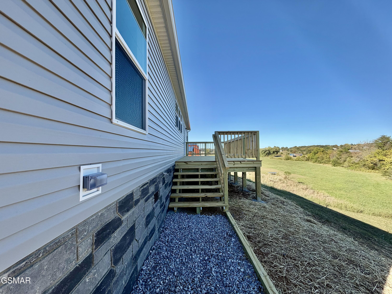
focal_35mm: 14
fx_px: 159
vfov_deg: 85.7
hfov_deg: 102.1
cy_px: 147
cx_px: 196
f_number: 2.2
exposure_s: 1/760
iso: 40
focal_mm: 2.22
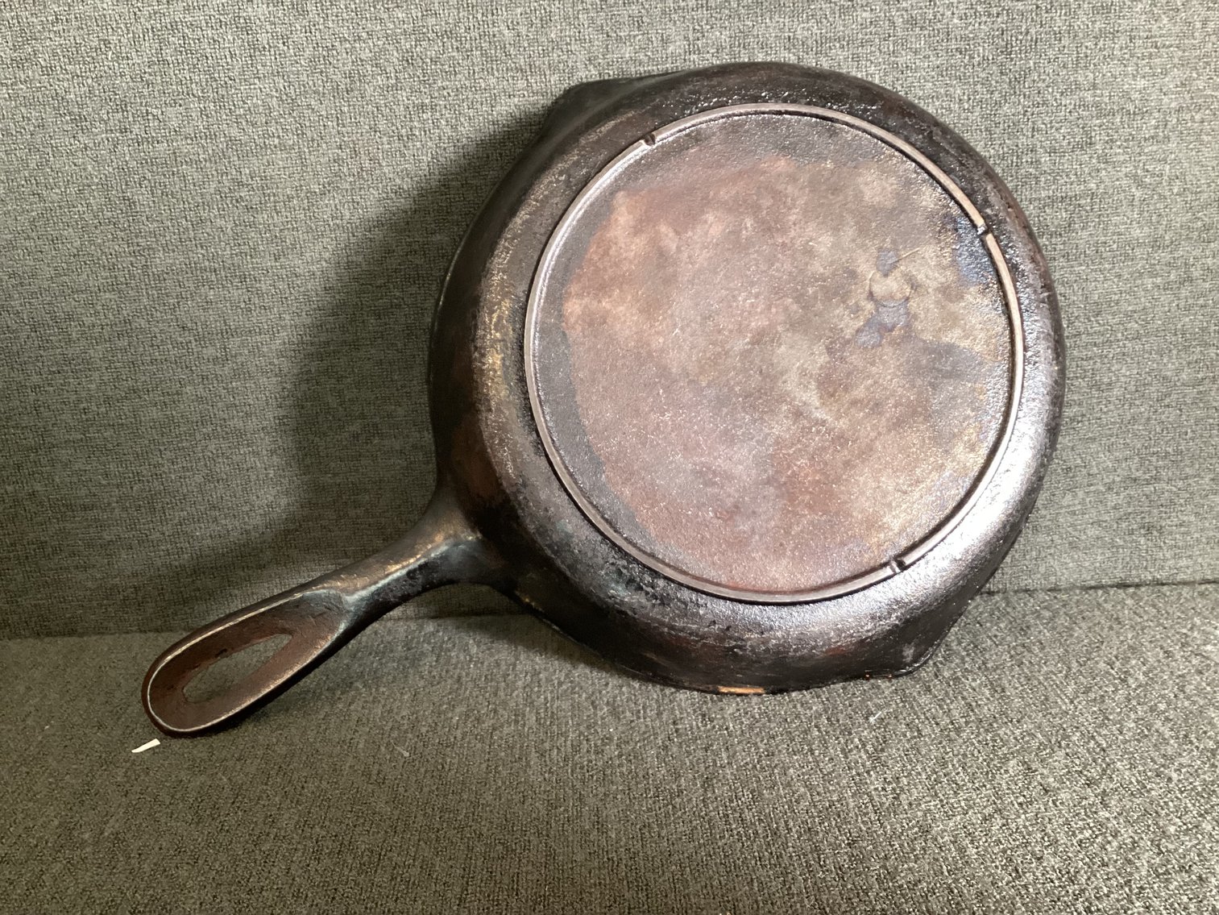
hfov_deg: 58.3
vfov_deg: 45.4
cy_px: 458
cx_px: 610
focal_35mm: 31
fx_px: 1092
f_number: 2.4
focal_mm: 3.3
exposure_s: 1/40
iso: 250
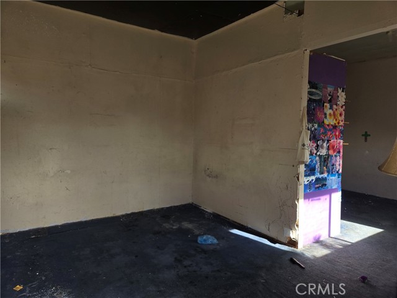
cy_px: 149
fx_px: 264
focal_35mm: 23
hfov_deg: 73.9
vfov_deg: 58.9
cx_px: 198
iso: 25
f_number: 1.8
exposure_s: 1/134
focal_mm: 5.4
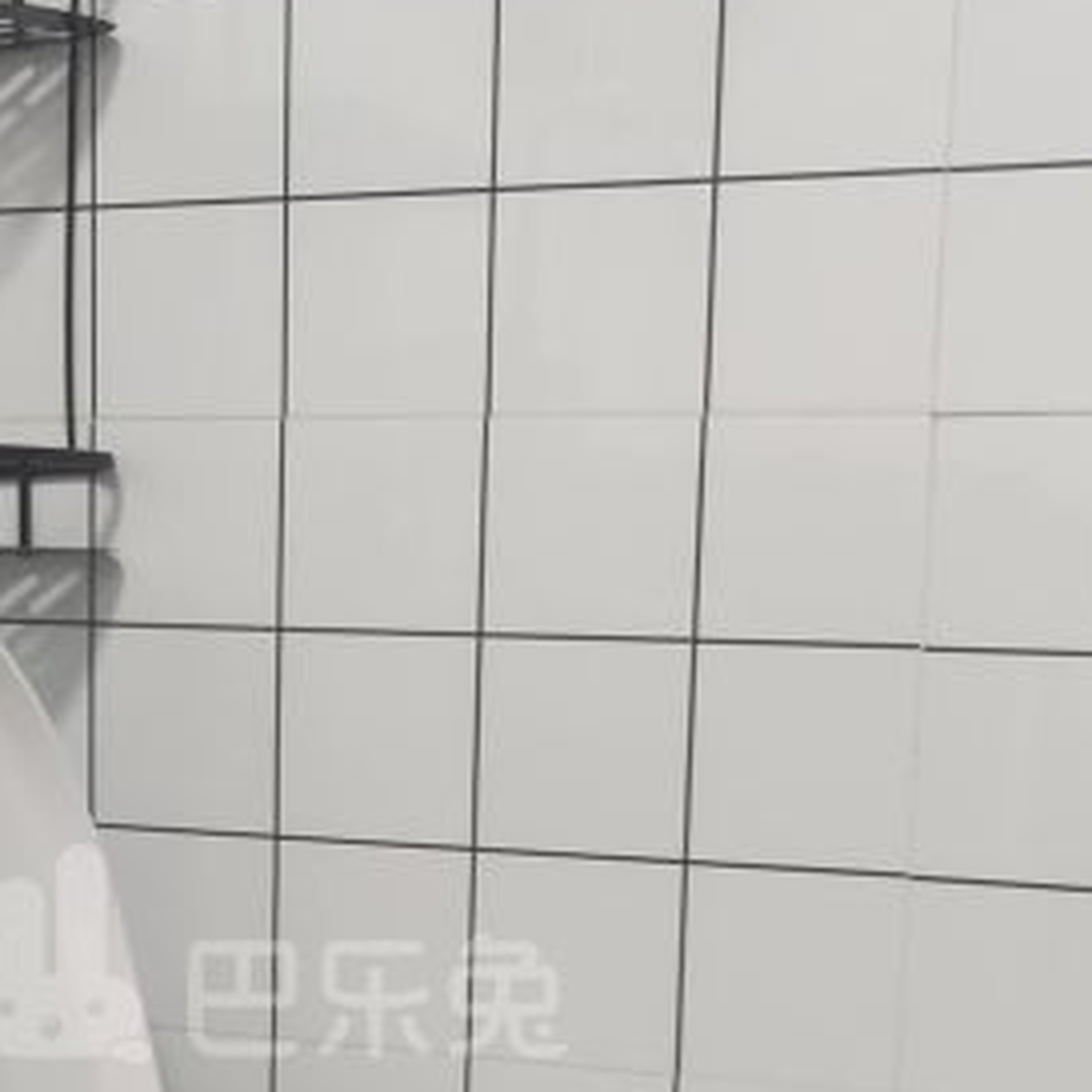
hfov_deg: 22.8
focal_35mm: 75
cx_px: 248
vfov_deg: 22.6
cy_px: 956
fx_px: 2677
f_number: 1.8
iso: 417
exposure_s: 1/50
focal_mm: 4.27
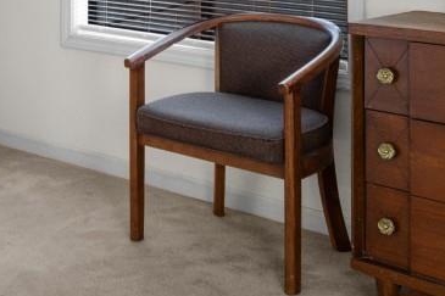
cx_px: -39
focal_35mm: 71
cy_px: -129
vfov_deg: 17.5
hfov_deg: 26.3
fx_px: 877
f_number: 4.8
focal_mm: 11
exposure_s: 6
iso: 100
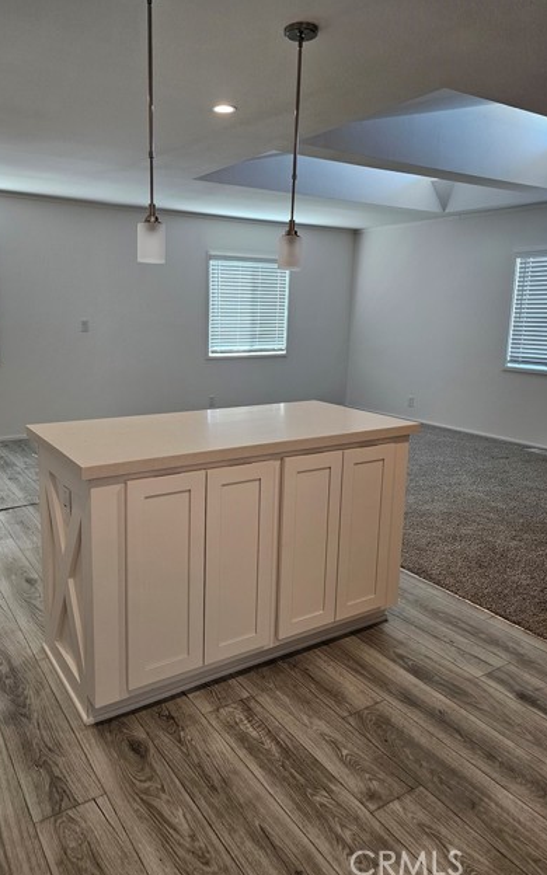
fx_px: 596
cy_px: 435
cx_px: 230
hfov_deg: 49.1
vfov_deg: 72.5
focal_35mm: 25
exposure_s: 1/120
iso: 125
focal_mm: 6.3
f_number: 1.7
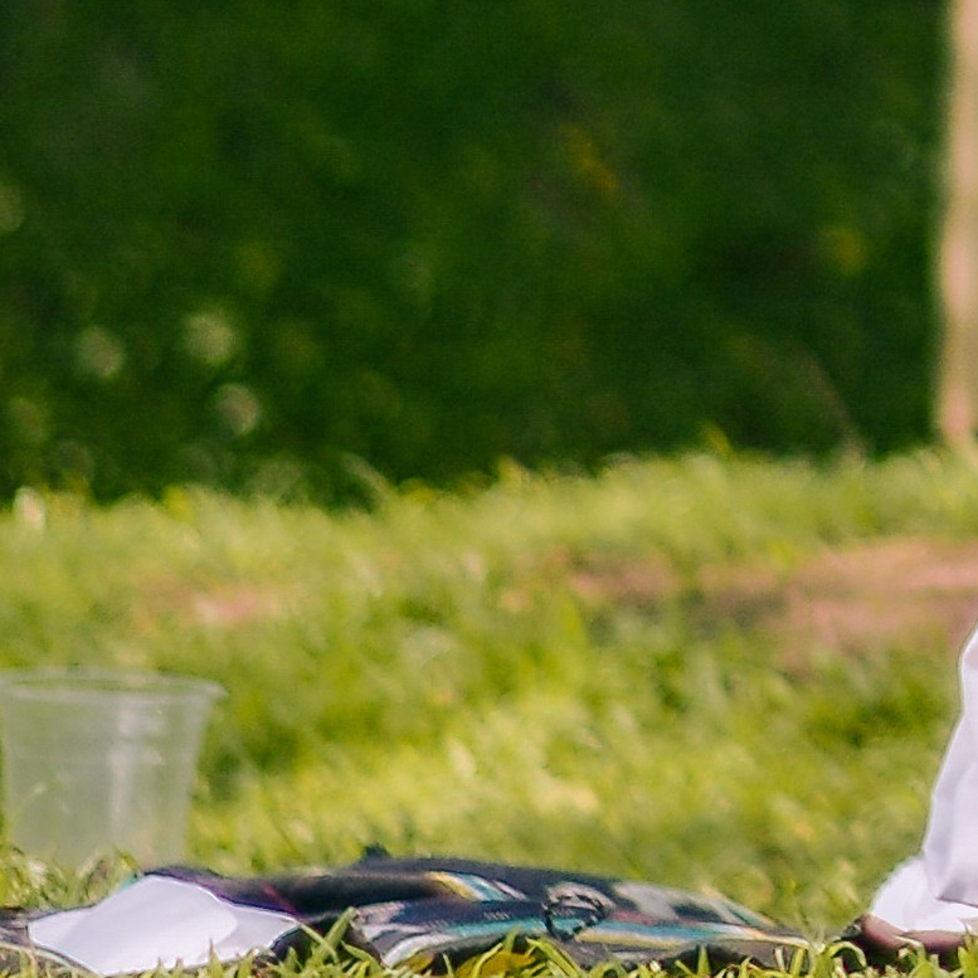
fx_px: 15726
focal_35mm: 492
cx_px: 3322
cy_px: -1114
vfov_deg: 3.5
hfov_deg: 3.5
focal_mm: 50
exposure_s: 1/1600
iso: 100
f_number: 1.8
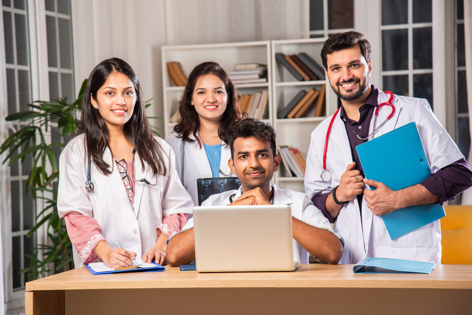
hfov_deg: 17.1
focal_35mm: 120
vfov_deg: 11.4
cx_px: 236
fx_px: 1574
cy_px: 158
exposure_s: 1/125
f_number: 5.6
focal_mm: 120
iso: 160
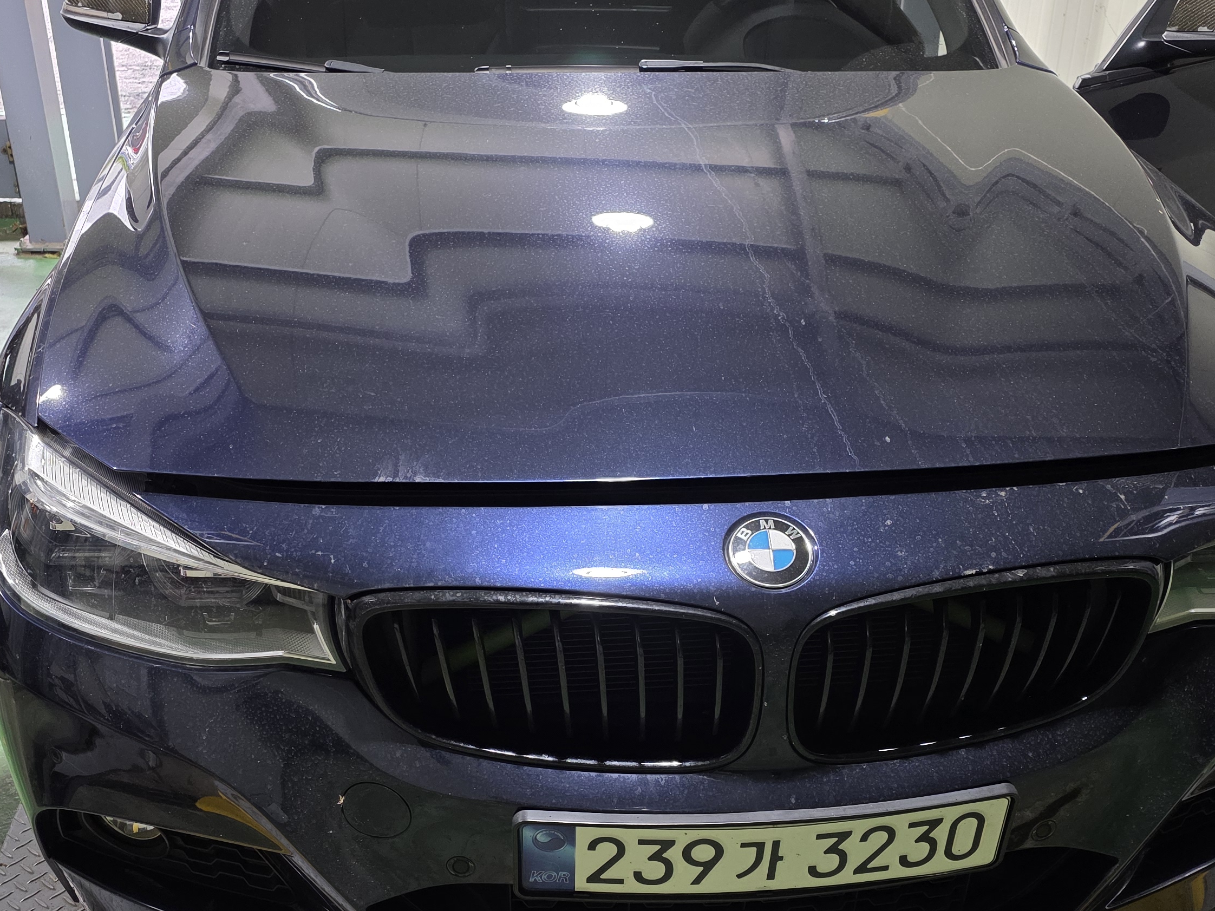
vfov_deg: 34.8
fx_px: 1439
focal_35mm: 41
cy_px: 612
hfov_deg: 45.7
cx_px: 652
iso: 320
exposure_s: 1/120
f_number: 1.7
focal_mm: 6.3
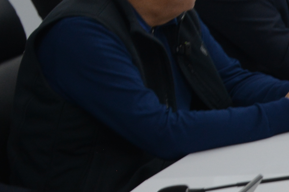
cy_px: -105
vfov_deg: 7.3
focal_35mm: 184
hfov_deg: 9.9
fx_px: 1477
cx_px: 680
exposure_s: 1/80
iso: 400
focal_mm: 26
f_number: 4
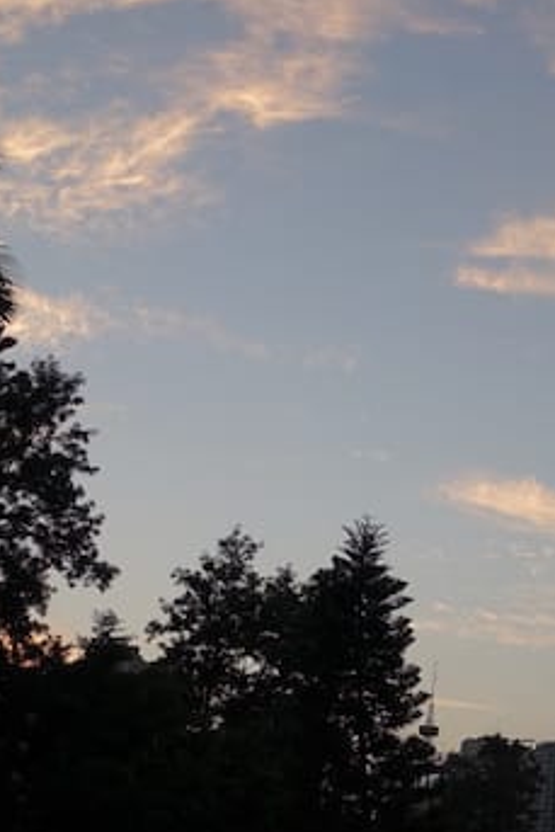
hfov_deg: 22.5
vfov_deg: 35.5
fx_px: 1294
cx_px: 652
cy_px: 351
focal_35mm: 56
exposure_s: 1/160
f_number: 4
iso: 125
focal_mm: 8.8
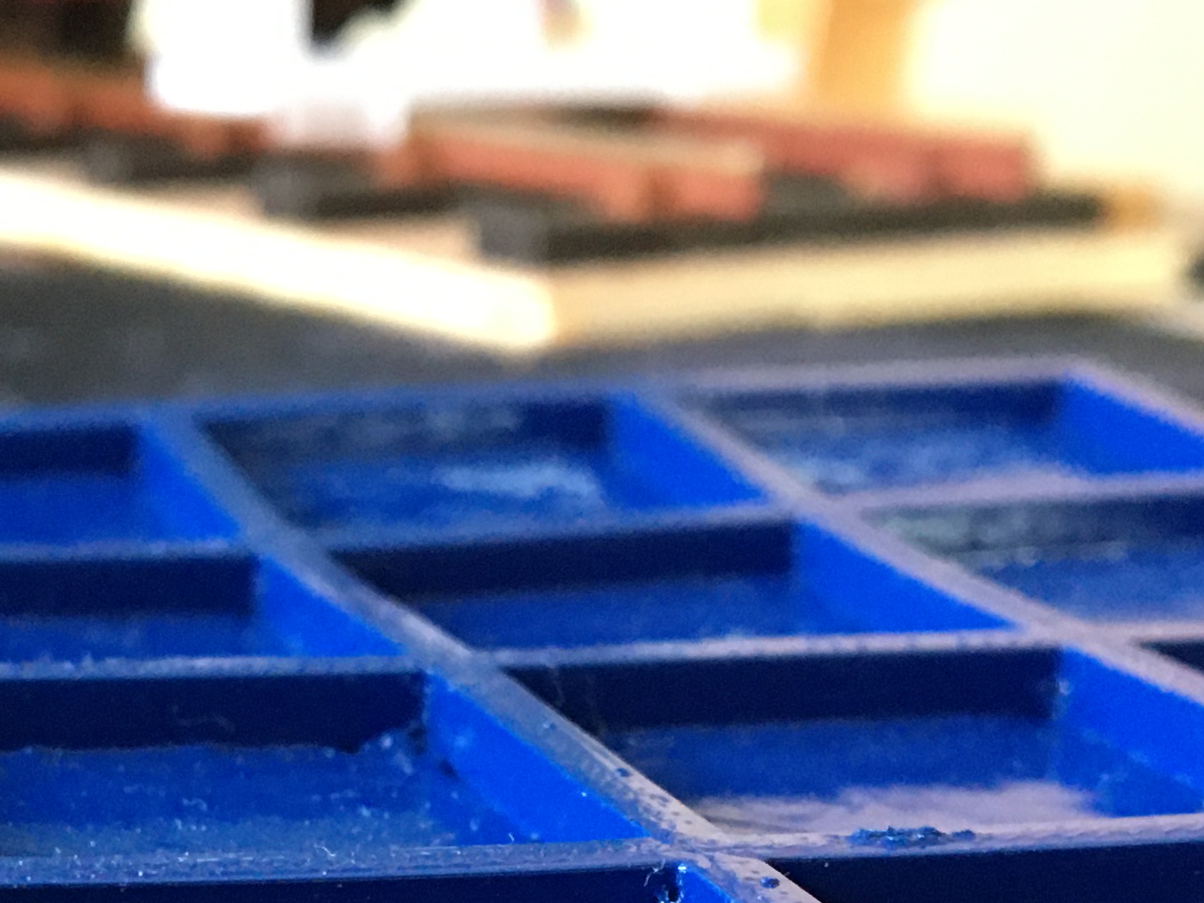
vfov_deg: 16.7
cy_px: 1132
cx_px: 283
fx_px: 2922
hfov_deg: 23.0
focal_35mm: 84
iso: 200
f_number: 2.2
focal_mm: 4.15
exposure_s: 1/20
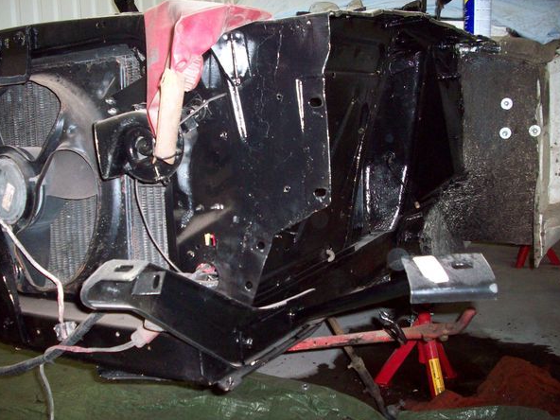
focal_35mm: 40
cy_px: 224
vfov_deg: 35.9
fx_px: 647
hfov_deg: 46.8
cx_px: 268
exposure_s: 1/45
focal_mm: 6.2
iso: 160
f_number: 2.8
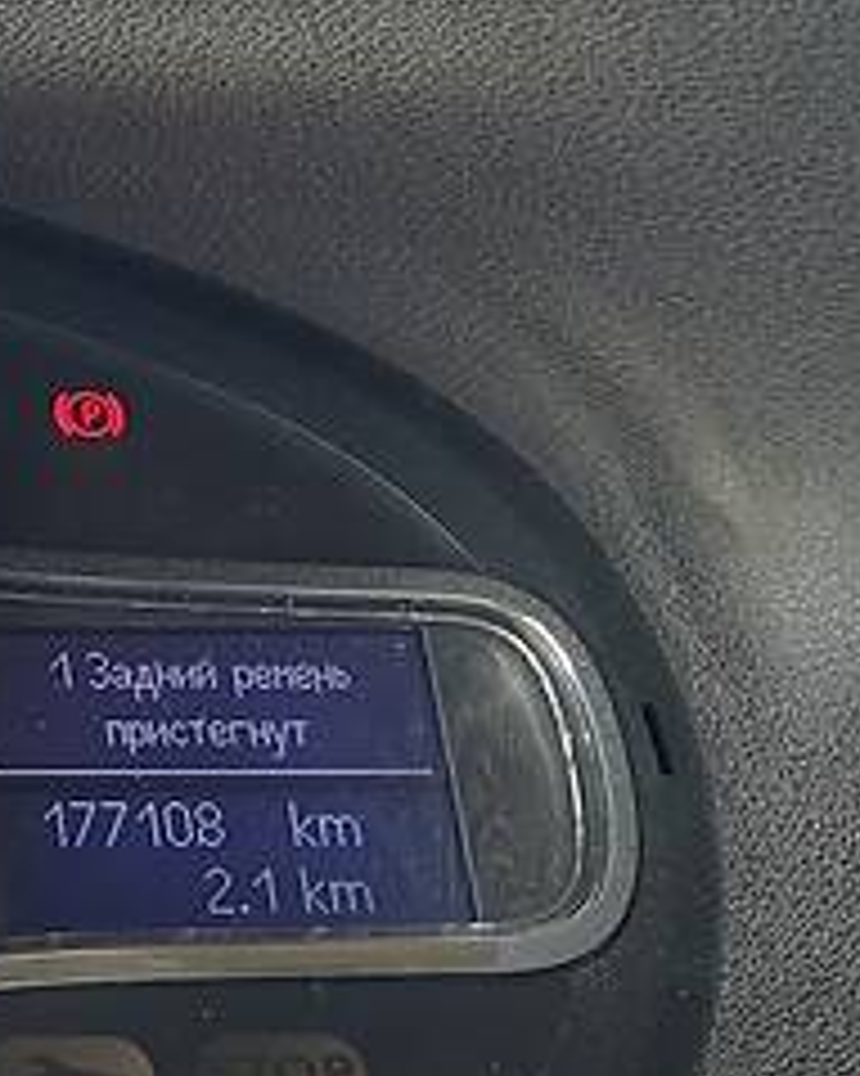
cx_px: -783
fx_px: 2706
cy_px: 756
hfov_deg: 15.1
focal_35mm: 85
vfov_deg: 22.4
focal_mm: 4.3
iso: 64
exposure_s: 1/120
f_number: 2.4
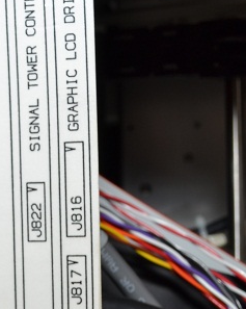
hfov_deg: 13.2
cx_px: -195
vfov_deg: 18.3
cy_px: 190
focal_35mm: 105
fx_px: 957
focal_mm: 24
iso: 100
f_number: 8
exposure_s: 1/60
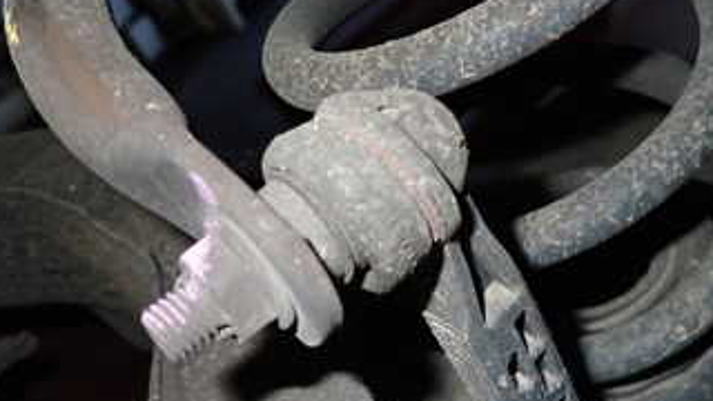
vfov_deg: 23.1
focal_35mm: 51
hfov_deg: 40.5
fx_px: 964
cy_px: 330
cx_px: 408
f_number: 5.6
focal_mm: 4.5
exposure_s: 1/30
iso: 500
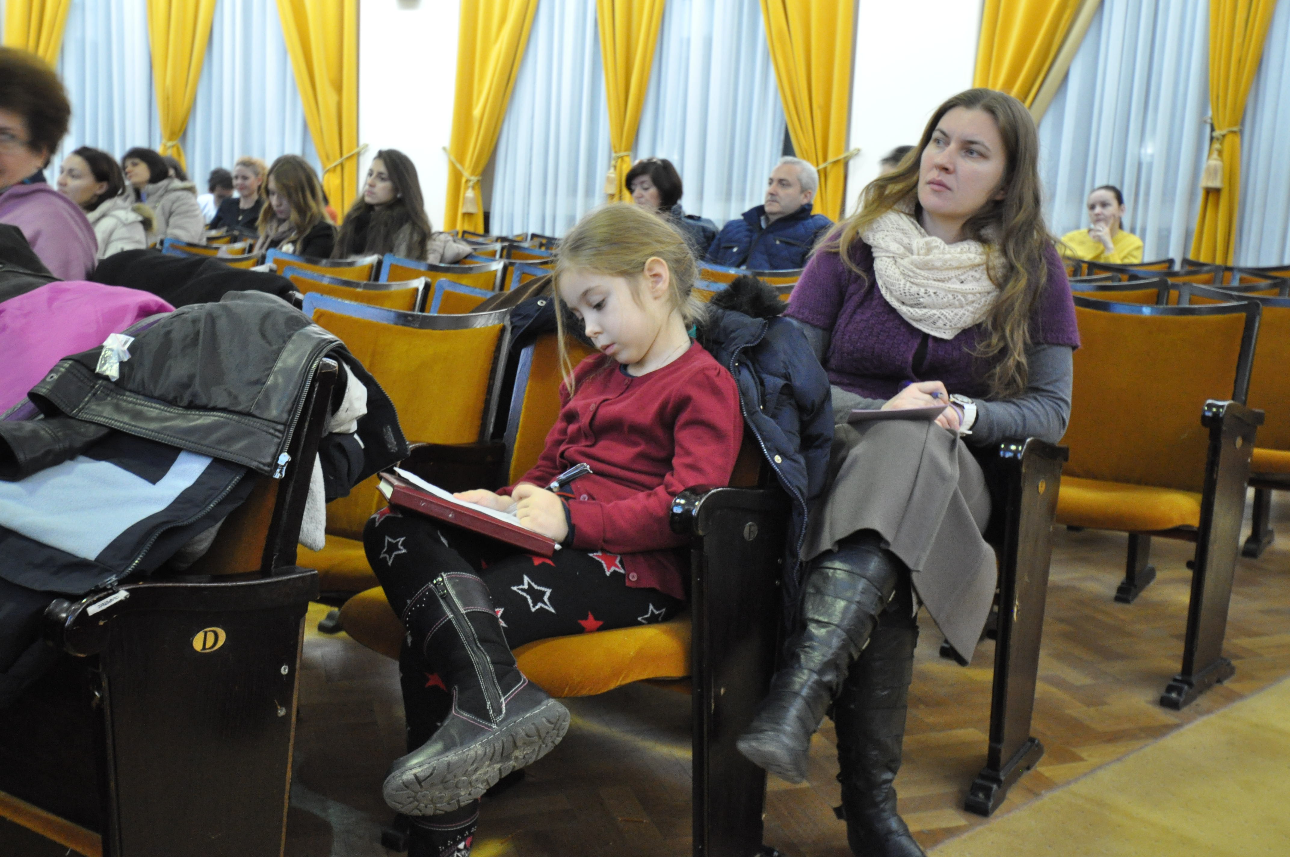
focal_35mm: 36
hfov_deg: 53.2
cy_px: 428
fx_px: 1288
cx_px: 645
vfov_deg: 36.8
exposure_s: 1/4
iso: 1600
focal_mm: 24
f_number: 4.5
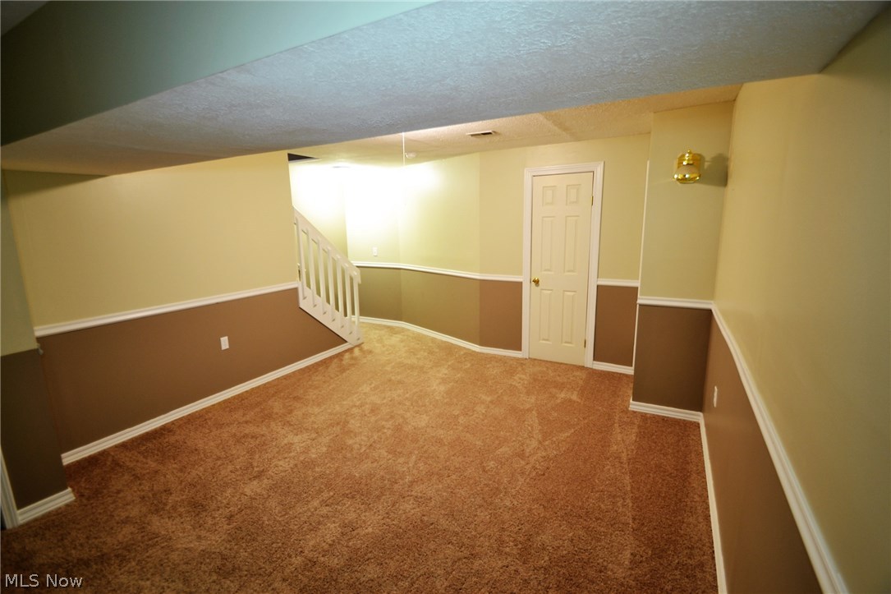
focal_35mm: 15
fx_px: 371
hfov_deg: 100.4
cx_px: 446
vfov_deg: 77.3
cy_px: 297
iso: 200
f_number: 4
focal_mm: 10
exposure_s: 1/3
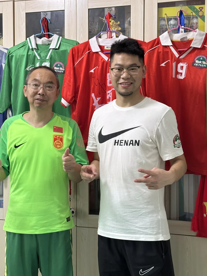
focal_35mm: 60
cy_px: 118
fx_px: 478
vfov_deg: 32.1
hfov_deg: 24.4
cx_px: 86
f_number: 1.78
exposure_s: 1/33
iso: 250
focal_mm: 6.86
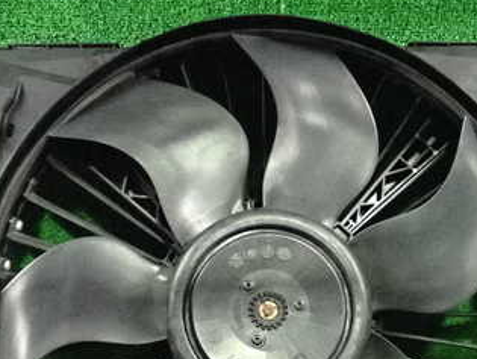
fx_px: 1076
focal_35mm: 78
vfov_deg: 18.8
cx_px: 270
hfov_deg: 25.0
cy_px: 282
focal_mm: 7.31
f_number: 2.8
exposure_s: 1/125
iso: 6400
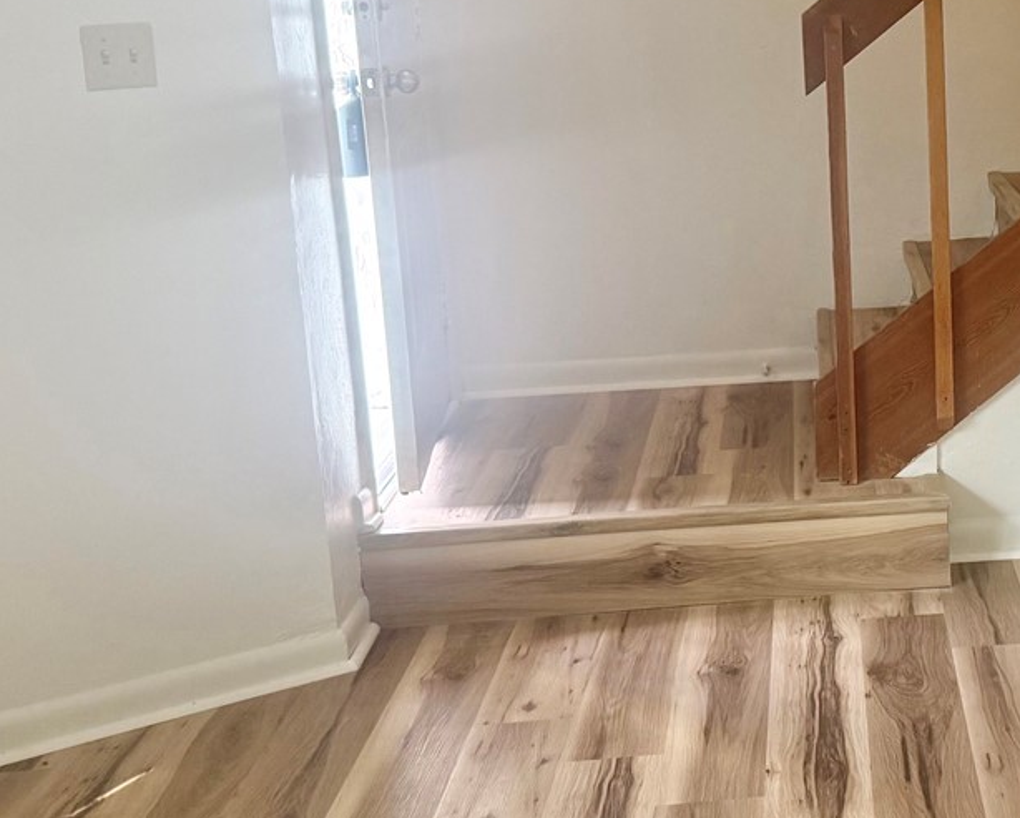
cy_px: 308
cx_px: 1033
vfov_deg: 24.9
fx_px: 1843
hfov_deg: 28.9
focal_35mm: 61
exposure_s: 1/90
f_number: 1.78
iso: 200
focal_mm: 6.76
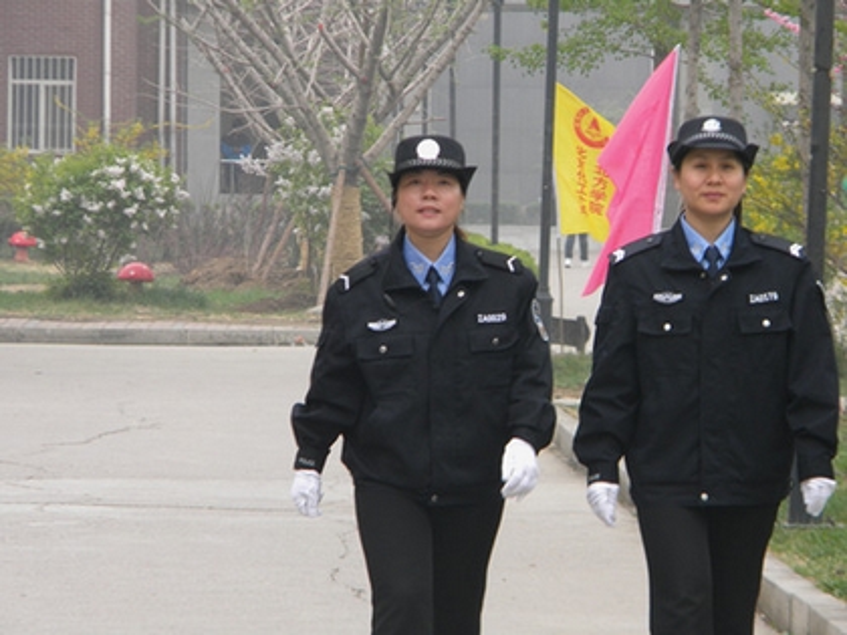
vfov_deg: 5.3
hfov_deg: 7.1
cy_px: 318
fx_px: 6802
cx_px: 424
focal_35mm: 278
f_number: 5.4
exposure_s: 1/59.7
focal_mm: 50.4
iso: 86
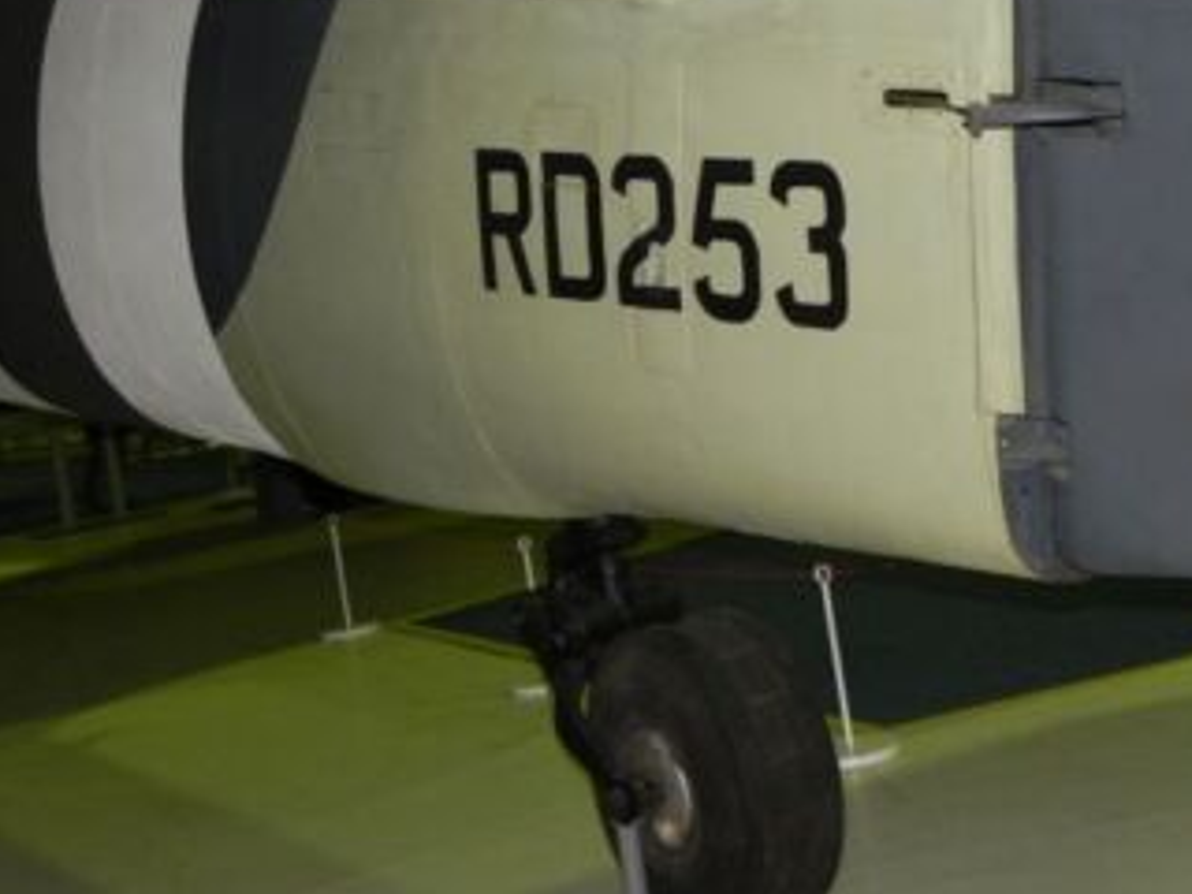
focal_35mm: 64
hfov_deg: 30.1
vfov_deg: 22.7
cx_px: 741
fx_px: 2204
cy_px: 225
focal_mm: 7.3
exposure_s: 1/30
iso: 200
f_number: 3.2
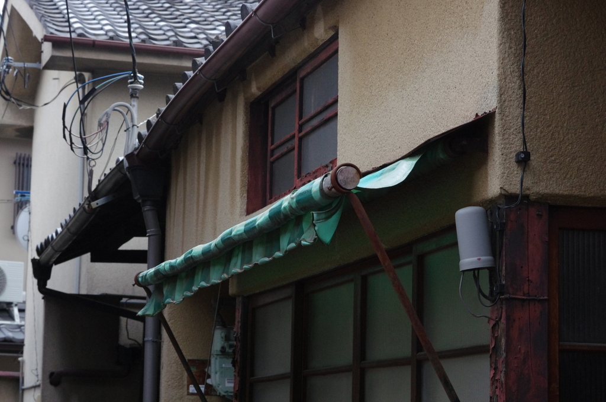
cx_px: 303
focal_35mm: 105
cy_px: 201
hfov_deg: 19.5
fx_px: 1764
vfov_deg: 13.0
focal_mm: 70
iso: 3200
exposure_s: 1/125
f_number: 10
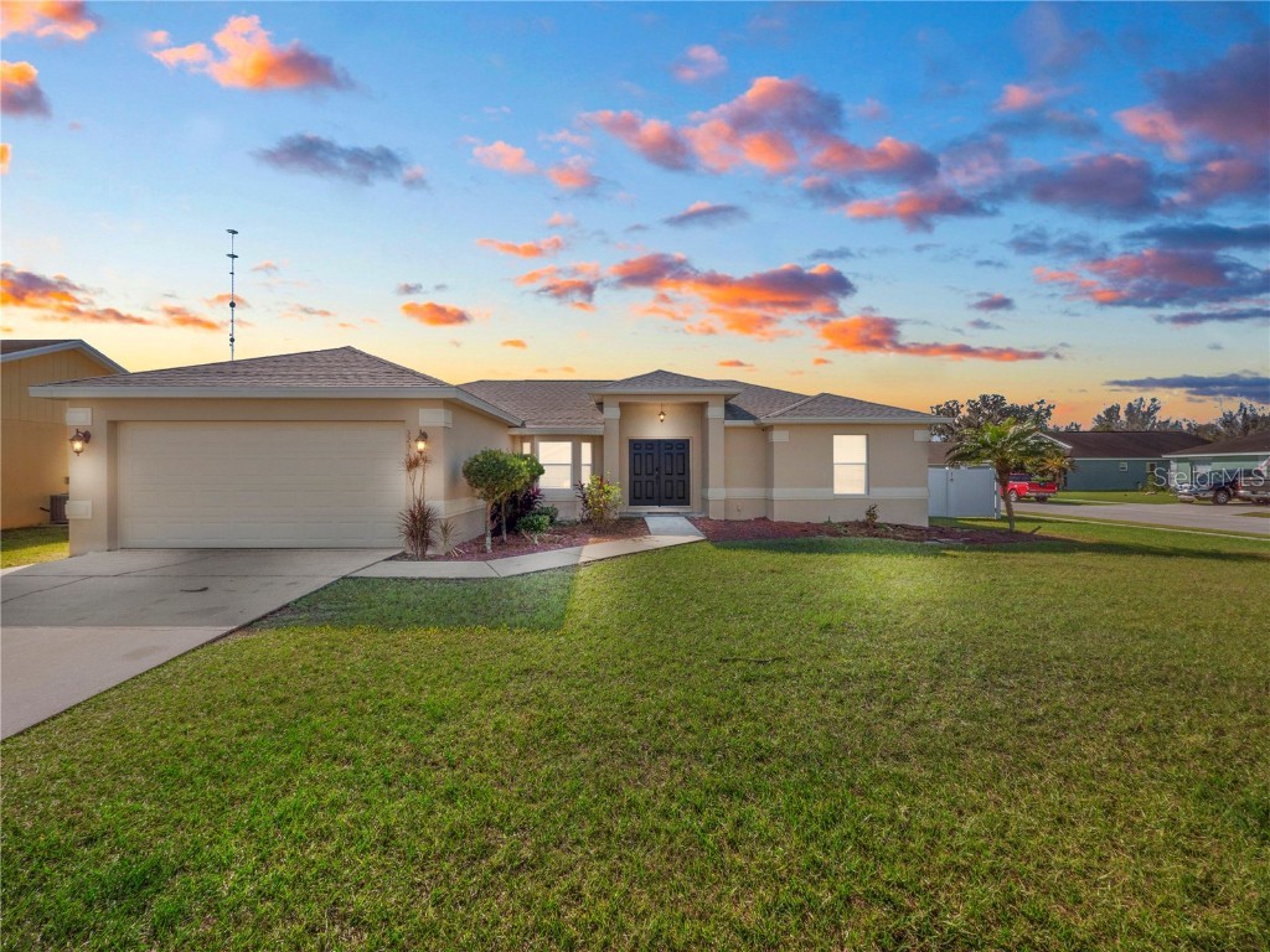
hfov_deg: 102.1
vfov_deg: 85.7
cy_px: 476
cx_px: 635
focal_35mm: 14
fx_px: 514
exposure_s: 1/200
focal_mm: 7
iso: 250
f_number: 13
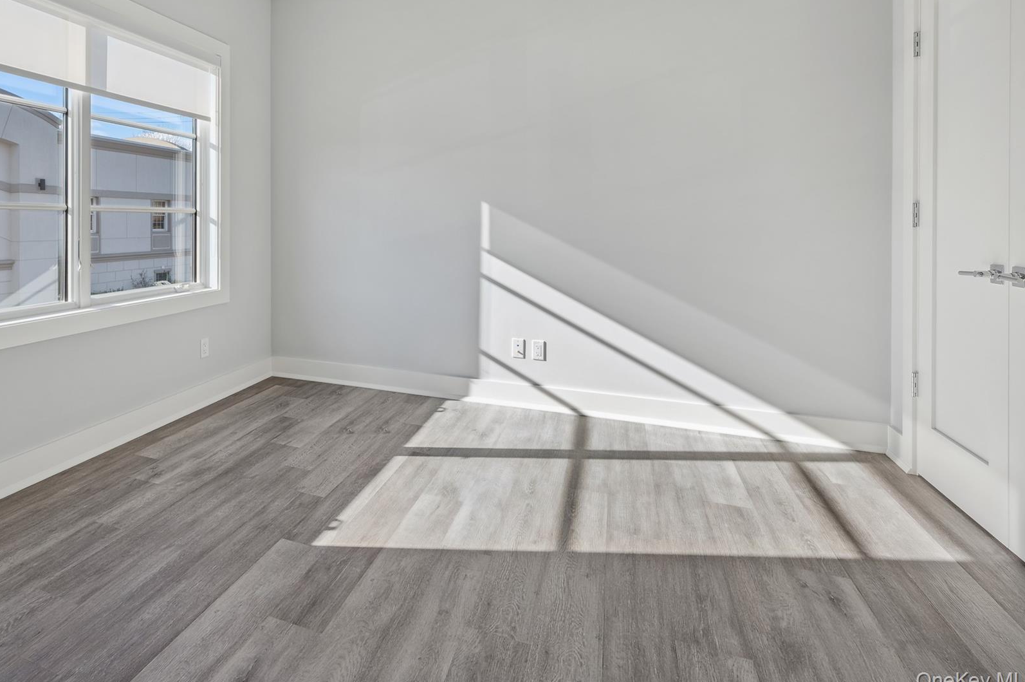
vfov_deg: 66.3
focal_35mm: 18
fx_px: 512
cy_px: 257
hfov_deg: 88.4
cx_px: 388
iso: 200
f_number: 11
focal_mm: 14
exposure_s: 1/40
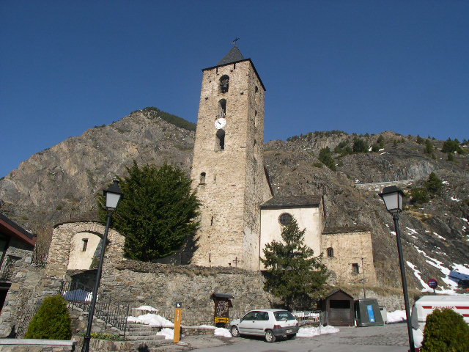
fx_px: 515
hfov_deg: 49.0
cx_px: 234
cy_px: 176
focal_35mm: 38
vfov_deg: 37.7
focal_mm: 8
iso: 100
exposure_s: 1/221
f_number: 7.6
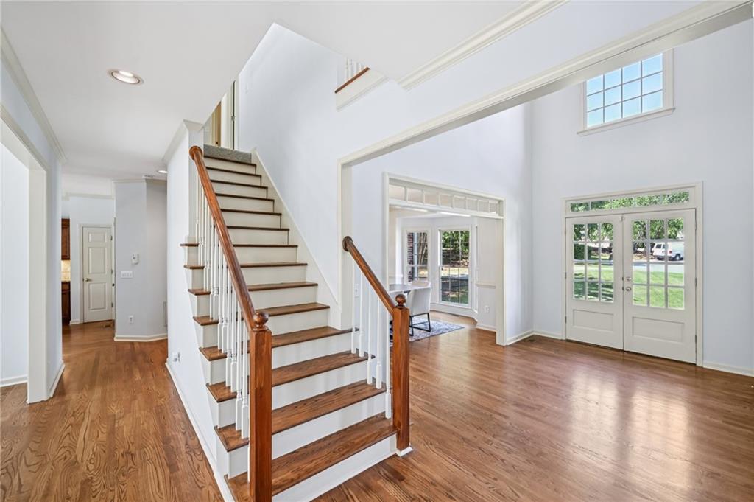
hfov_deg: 100.4
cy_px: 251
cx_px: 377
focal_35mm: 15
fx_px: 314
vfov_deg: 77.2
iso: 320
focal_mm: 15
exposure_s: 1/15
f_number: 8
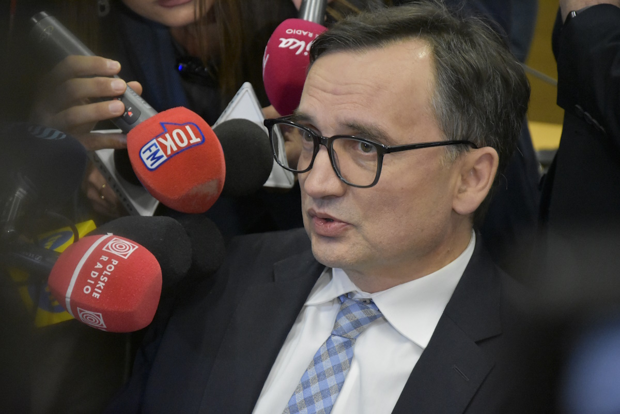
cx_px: 310
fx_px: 2712
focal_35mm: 158
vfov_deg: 8.7
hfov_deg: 13.0
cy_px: 207
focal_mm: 105
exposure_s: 1/250
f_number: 5.6
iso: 6400
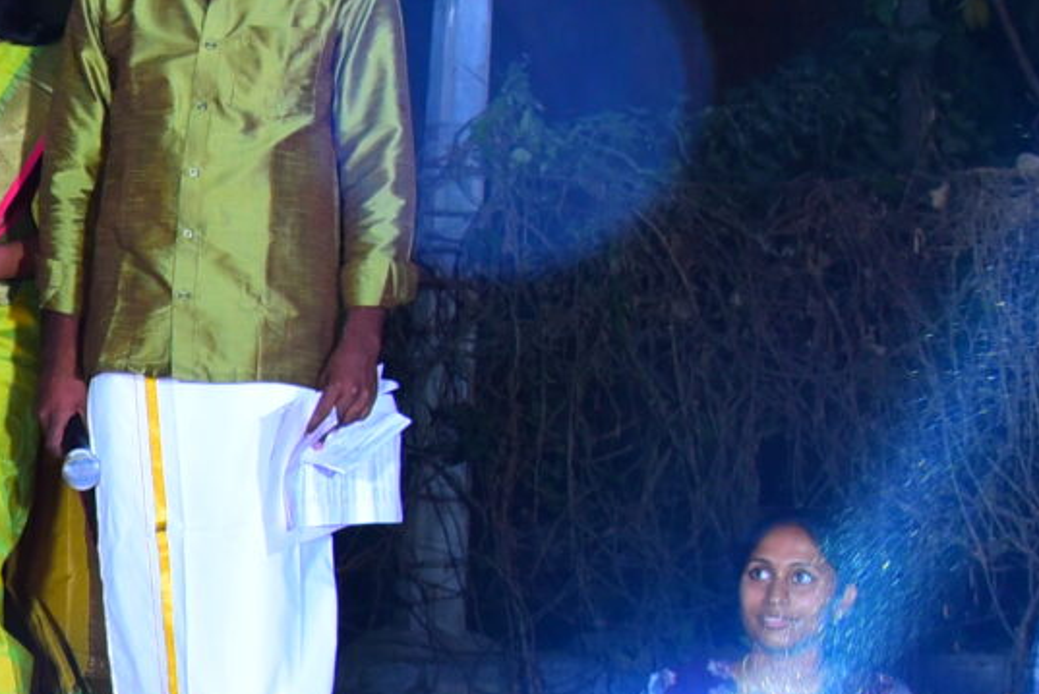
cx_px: -907
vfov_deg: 7.6
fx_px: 5228
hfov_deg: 10.6
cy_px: 519
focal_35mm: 181
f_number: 6.3
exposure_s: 1/125
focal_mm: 38
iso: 640
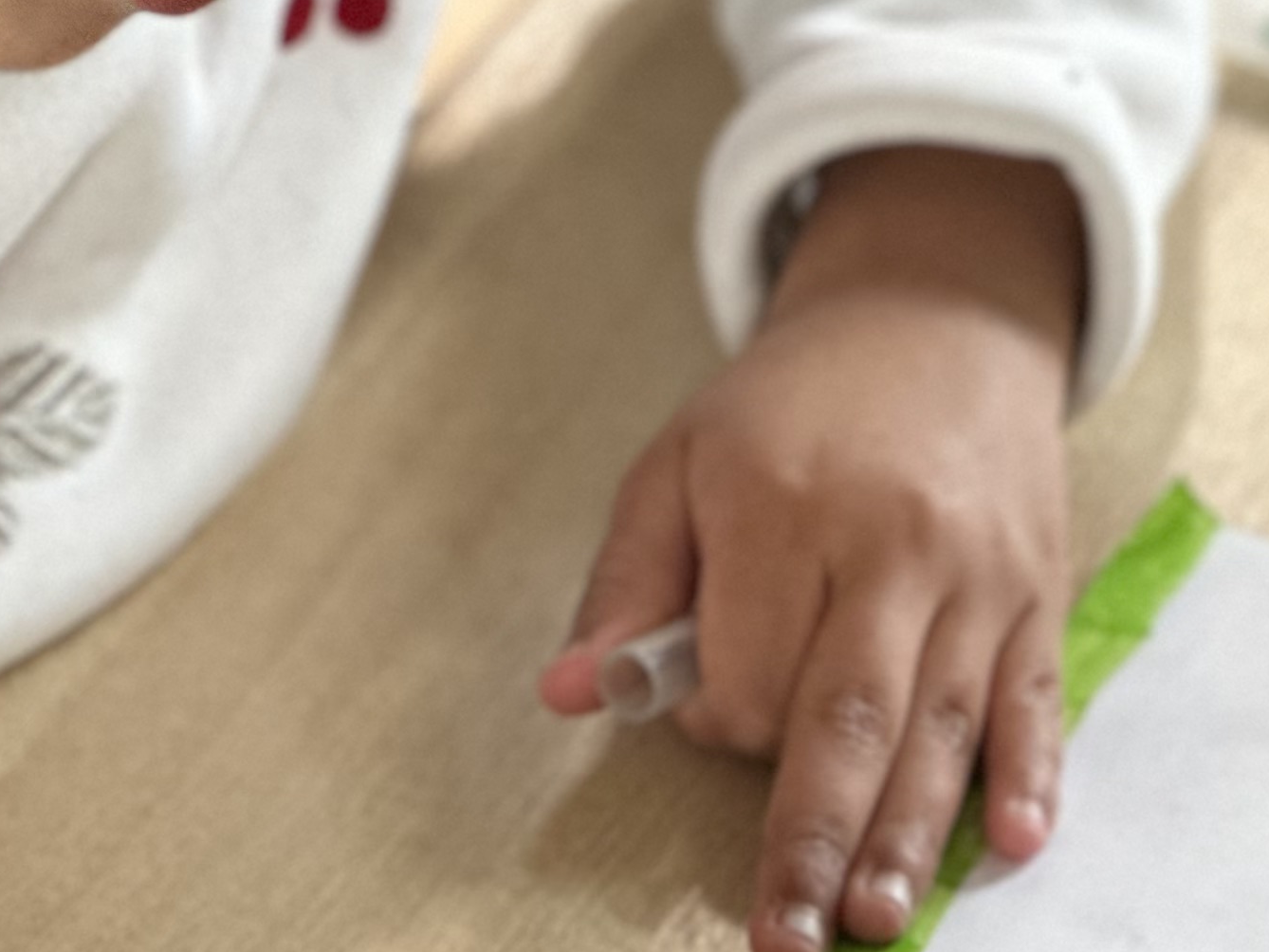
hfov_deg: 8.5
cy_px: 750
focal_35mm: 232
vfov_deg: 6.4
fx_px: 8506
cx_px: 1128
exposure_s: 1/121
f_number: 2.8
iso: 250
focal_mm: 9
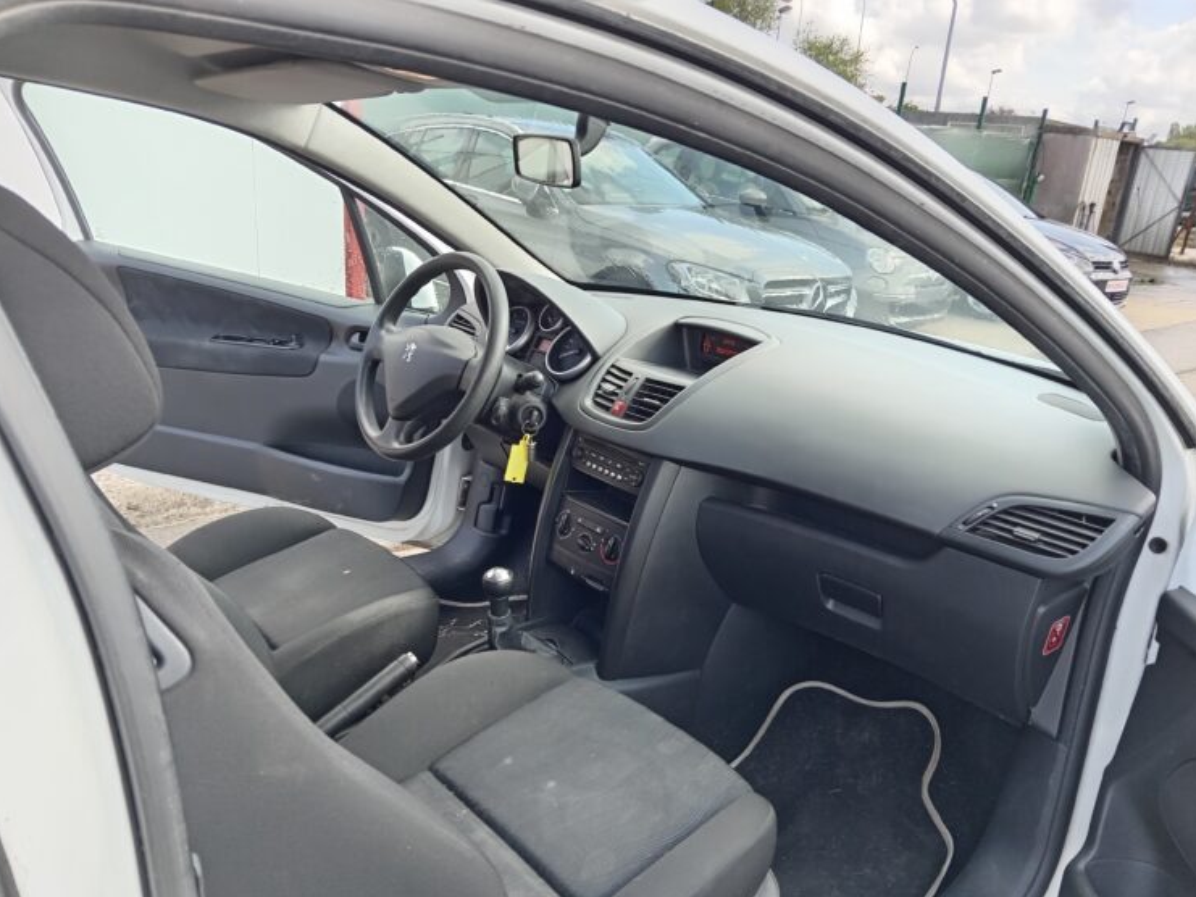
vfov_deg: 51.3
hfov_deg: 65.3
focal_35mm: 27
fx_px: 933
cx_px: 612
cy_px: 481
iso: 185
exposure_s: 1/100
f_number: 1.8
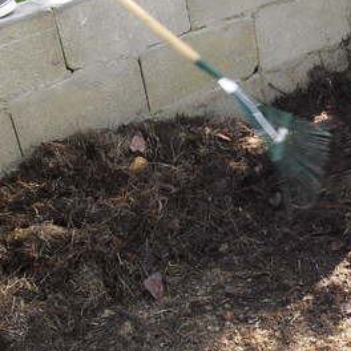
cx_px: 340
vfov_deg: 23.0
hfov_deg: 22.3
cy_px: 209
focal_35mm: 75
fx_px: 860
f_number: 3.2
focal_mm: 6.3
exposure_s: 1/60
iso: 100
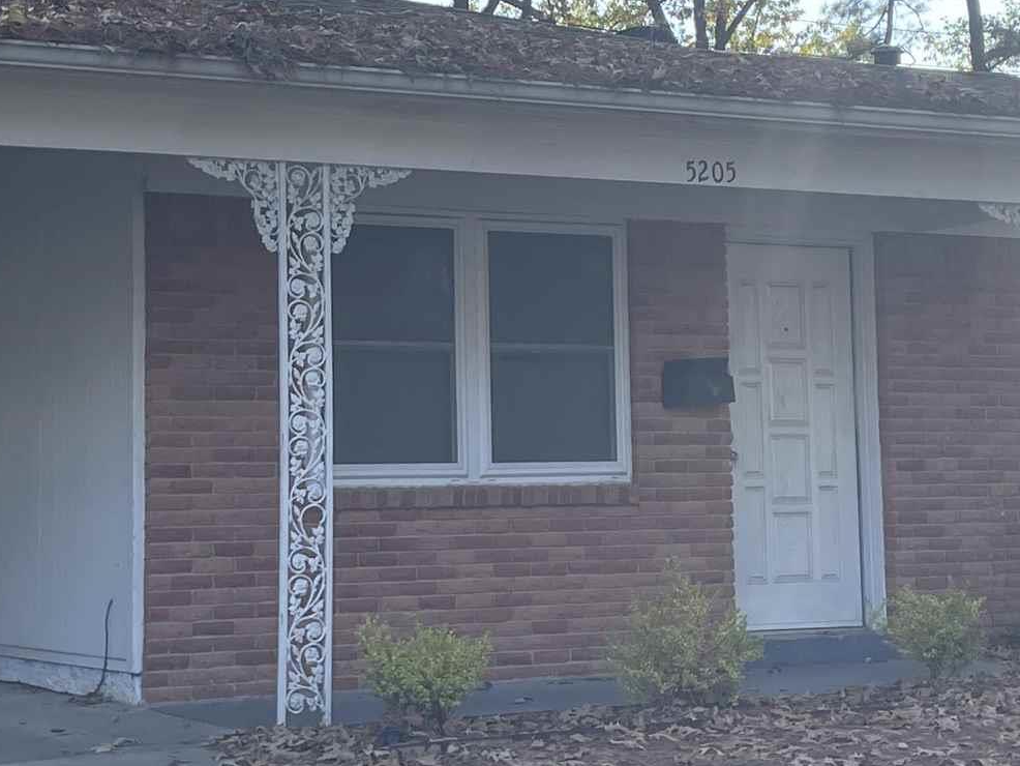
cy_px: 246
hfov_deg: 24.1
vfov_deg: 18.2
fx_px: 2387
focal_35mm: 81
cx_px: 482
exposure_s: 1/1062
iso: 32
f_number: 1.6
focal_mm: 4.2
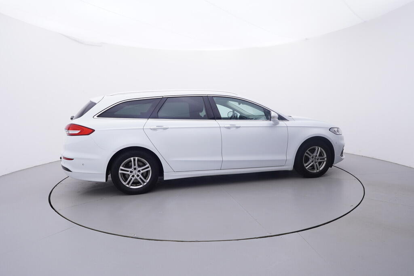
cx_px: 207
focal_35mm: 22
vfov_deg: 56.2
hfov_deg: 77.3
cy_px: 138
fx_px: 259
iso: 200
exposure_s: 1/80
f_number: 5
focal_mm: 15
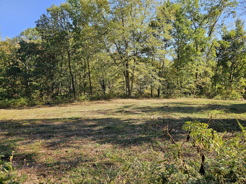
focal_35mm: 23
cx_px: 123
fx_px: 163
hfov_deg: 73.9
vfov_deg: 58.9
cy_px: 92
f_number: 1.7
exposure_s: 1/208
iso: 10
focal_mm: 6.3
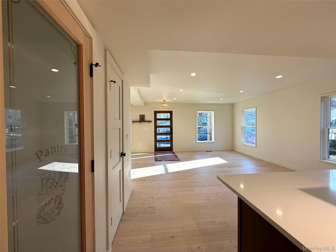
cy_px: 126
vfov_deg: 85.7
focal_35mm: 14
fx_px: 136
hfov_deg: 102.1
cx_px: 168
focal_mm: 2.22
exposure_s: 1/178
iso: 64
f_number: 2.2
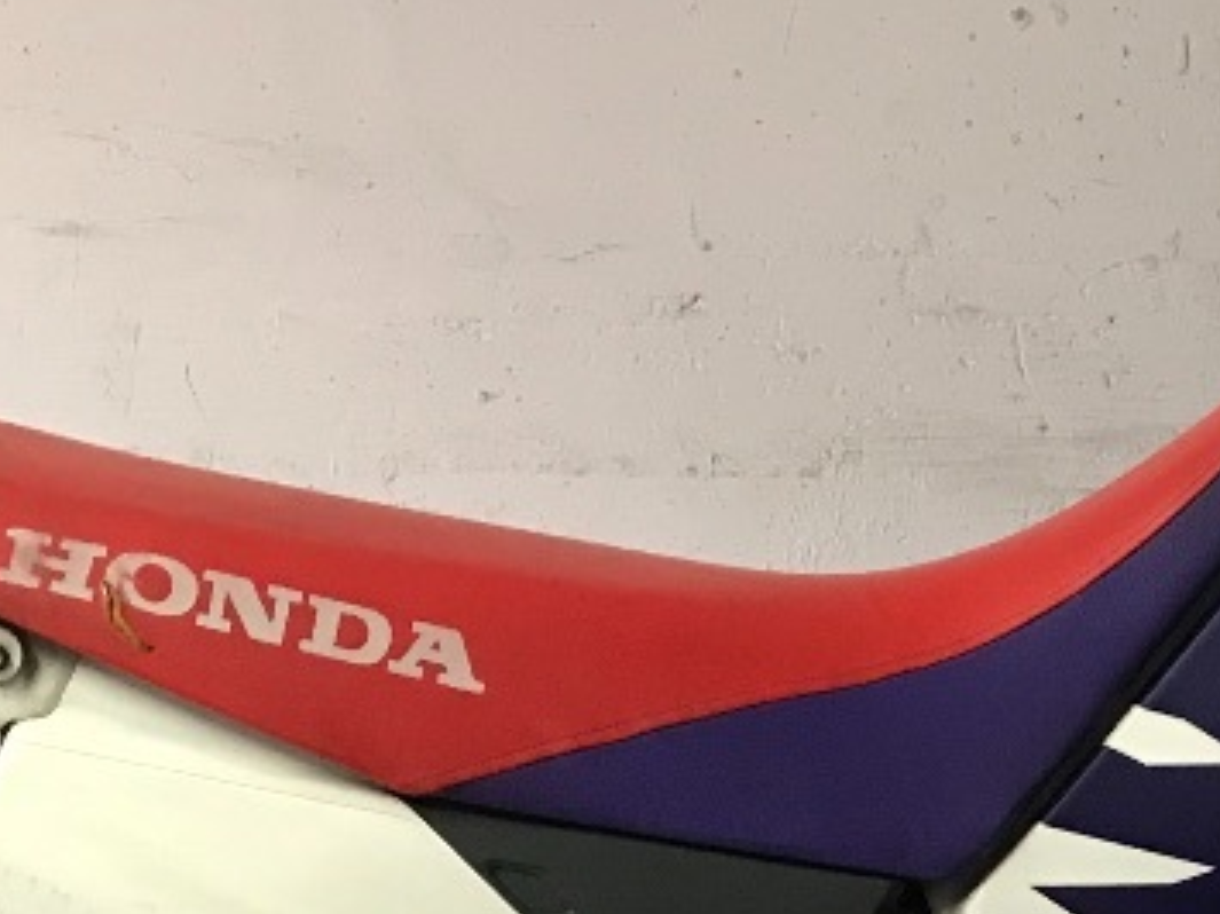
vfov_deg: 13.9
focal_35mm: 101
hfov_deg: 19.1
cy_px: 1306
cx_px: 1086
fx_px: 3558
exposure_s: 1/14
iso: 100
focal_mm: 3.99
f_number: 1.8
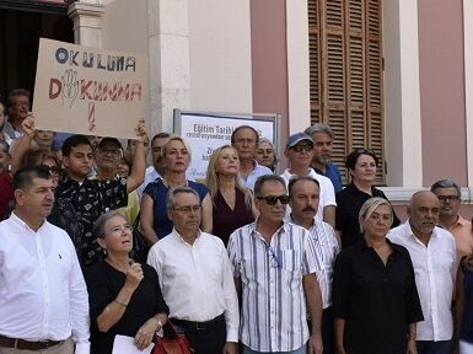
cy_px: 238
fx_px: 737
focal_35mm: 54
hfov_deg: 34.9
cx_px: 127
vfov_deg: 26.8
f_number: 5.6
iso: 250
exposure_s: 1/250
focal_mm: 18
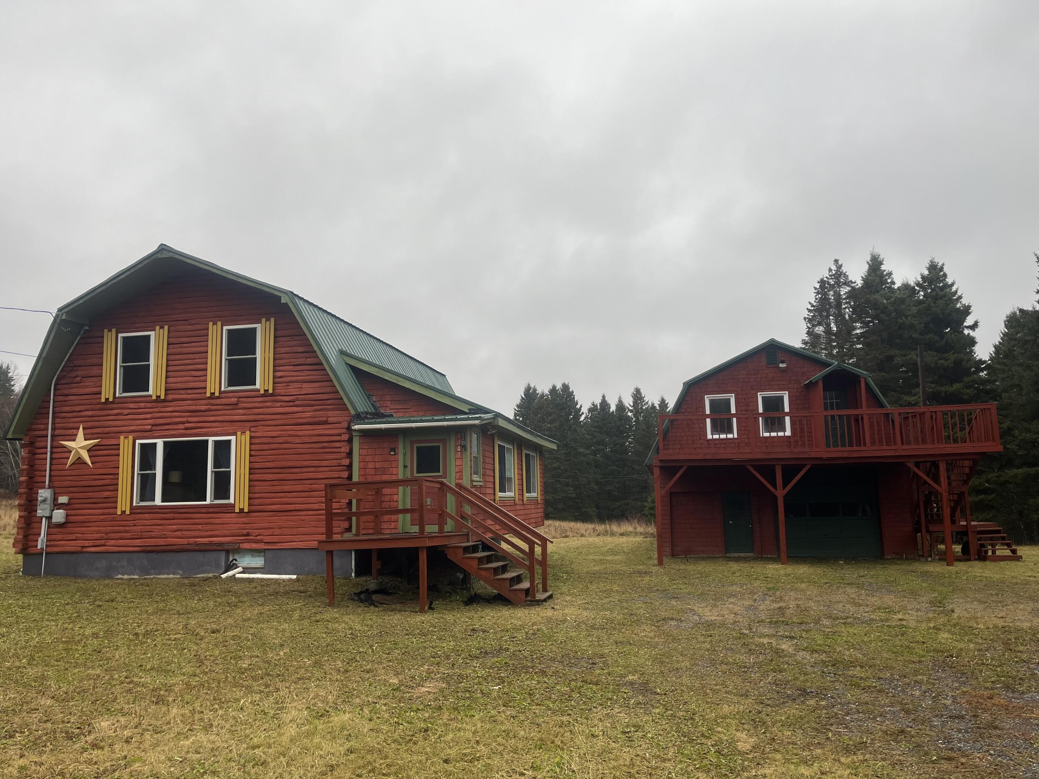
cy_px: 390
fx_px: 780
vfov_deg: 53.1
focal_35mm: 26
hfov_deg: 67.3
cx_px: 520
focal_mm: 5.1
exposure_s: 1/358
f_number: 1.6
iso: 50
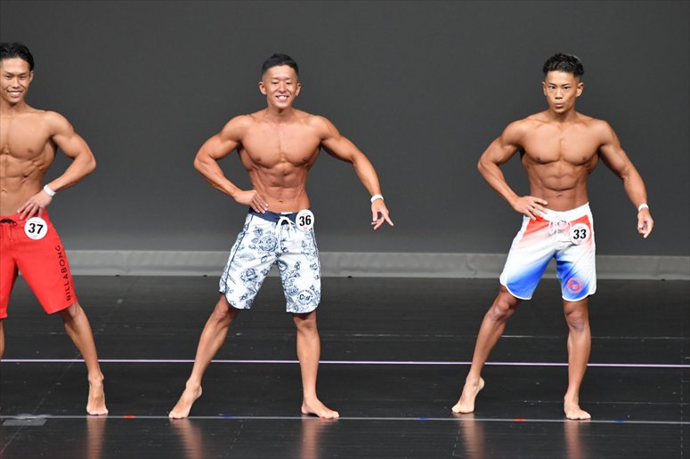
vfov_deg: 4.4
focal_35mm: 315
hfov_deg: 6.5
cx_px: 345
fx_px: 6035
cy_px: 230
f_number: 5.6
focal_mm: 210
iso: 4000
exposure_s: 1/400
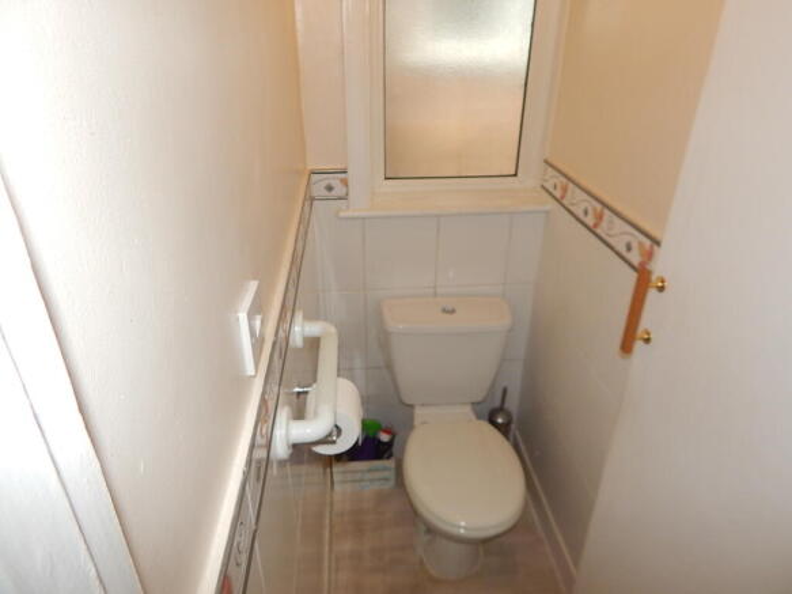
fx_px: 526
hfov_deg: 73.9
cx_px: 396
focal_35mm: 23
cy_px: 297
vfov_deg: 58.9
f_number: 3
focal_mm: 4
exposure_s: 1/30
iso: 200
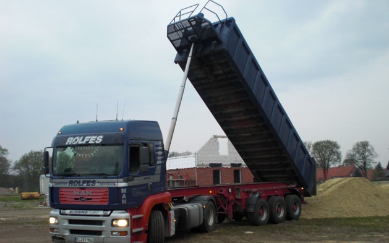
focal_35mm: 41
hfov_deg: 48.2
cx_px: 195
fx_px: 435
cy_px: 134
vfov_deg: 31.2
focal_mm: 6.3
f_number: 3.1
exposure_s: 1/60
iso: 200
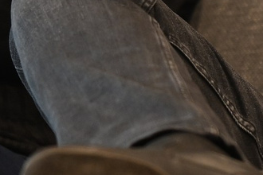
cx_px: 331
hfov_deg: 2.0
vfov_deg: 1.3
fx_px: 7641
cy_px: -98
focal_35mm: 1046
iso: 640
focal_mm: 135
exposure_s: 1/250
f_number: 1.8
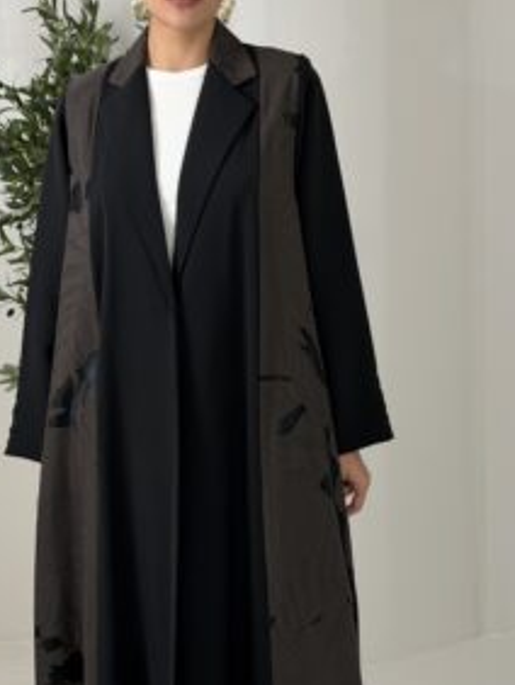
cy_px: 272
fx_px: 1347
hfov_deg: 21.6
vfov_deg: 28.5
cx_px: 219
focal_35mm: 68
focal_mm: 6.76
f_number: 1.78
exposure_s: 1/587
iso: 64
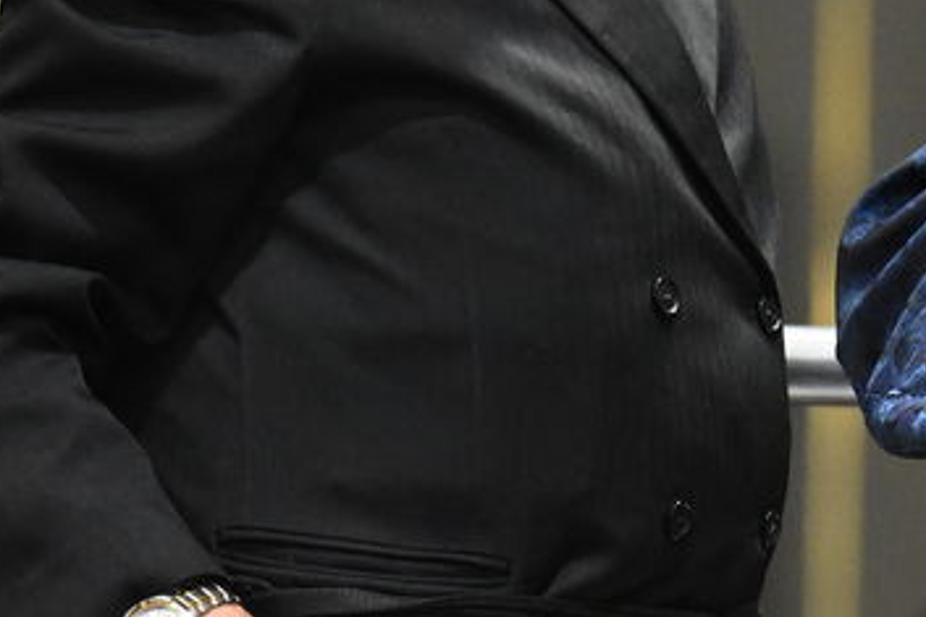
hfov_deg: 2.6
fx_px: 20387
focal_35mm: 793
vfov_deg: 1.7
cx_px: 1755
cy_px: 161
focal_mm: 200
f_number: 5.6
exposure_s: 1/100
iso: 5000
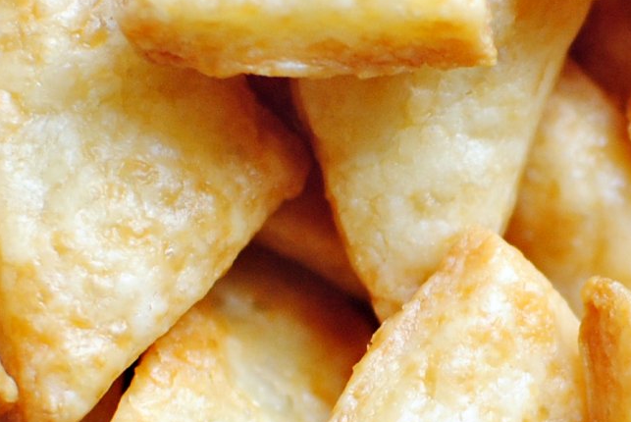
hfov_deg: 9.0
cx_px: 472
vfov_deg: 6.0
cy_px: 207
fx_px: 4003
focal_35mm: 228
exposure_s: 1/200
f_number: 2.8
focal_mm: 35
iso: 400
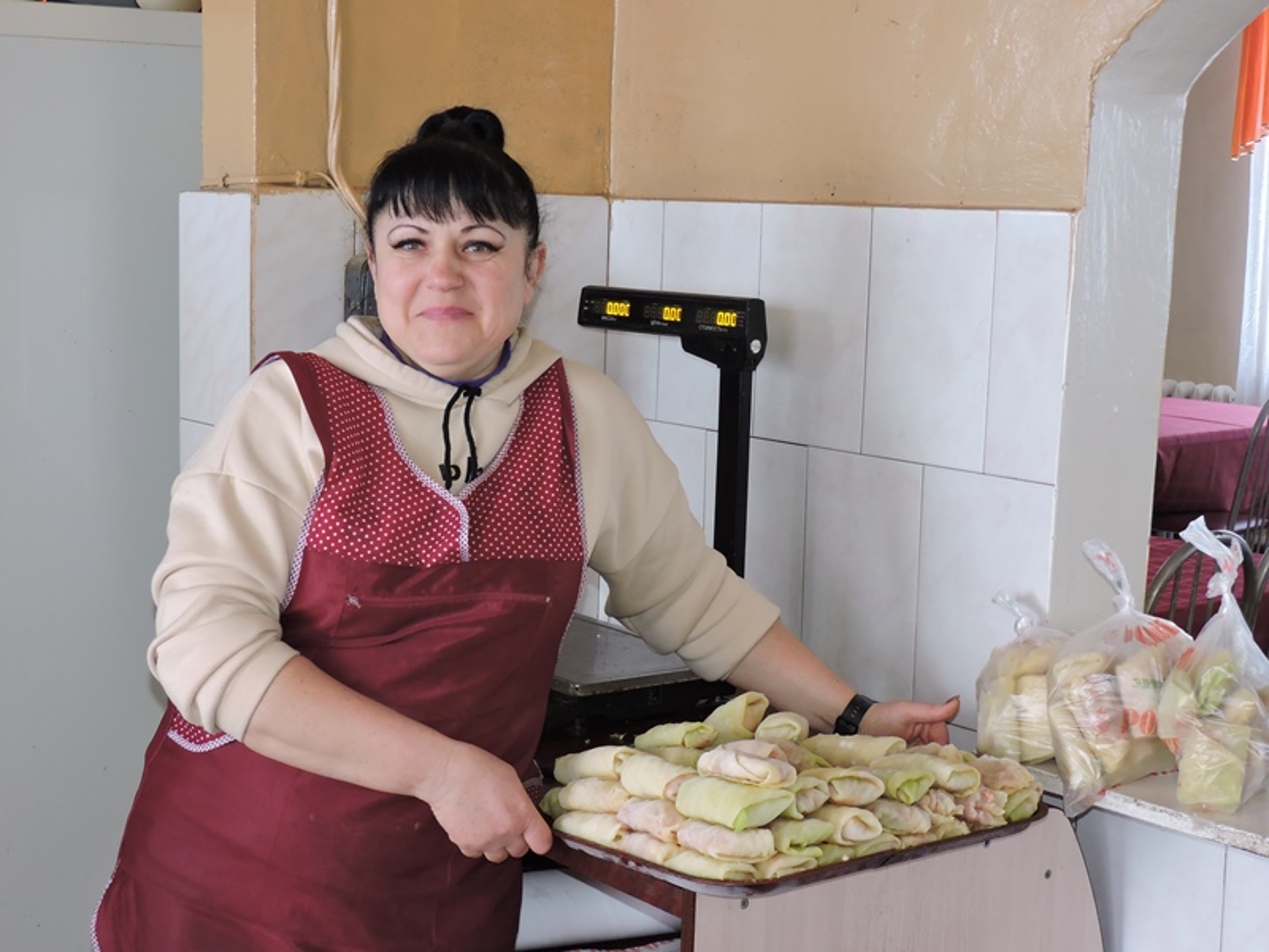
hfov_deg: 34.9
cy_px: 476
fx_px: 2016
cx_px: 634
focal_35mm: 55
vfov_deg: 26.6
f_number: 3.7
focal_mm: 9.8
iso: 400
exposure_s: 1/40
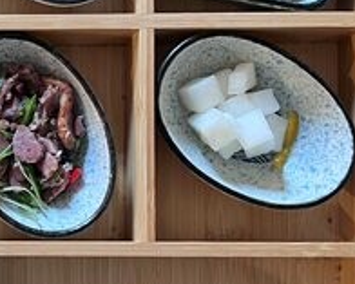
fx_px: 978
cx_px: -42
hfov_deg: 19.6
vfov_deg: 16.5
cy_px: 210
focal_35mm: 93
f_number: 1.5
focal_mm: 5.7
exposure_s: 1/40
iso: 400
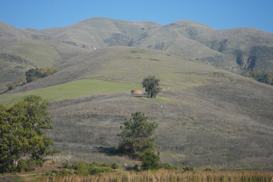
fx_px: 599
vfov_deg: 17.3
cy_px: 91
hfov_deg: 25.7
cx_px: 136
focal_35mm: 79
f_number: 6.3
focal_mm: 79
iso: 320
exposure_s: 1/1250
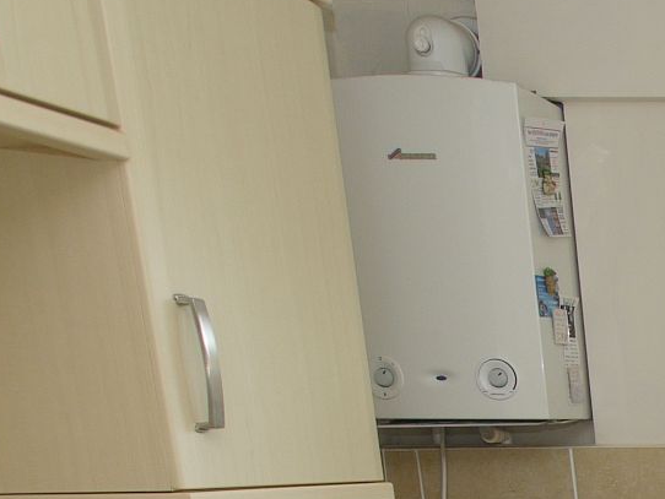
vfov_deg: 18.8
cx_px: 1128
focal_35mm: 68
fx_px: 1307
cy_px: 766
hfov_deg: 21.3
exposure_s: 1/80
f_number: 4
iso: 100
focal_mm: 9
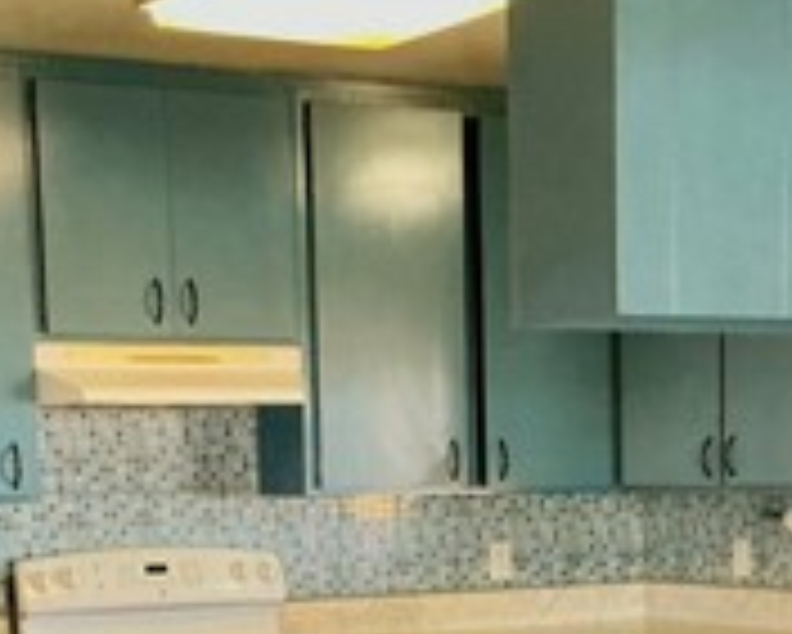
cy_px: 805
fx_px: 2416
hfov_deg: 18.6
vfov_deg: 14.4
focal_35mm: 103
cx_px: 536
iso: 250
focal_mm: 3
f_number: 1.8
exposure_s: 1/40
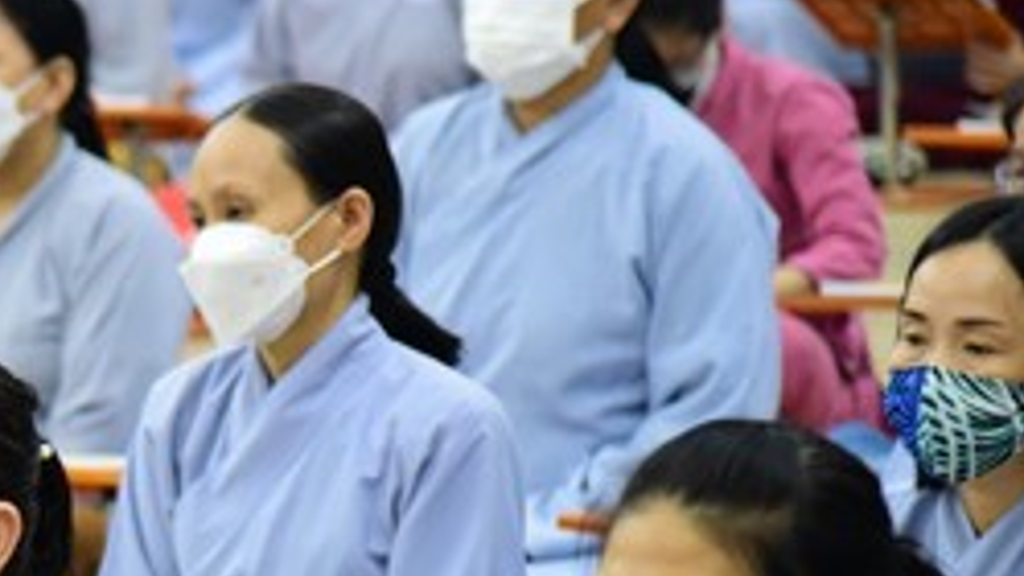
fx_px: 8335
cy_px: 646
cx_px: -136
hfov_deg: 7.0
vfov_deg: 3.9
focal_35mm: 307
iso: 4000
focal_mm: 112
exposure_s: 1/80
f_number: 4
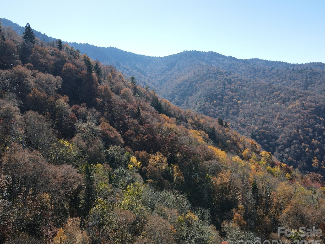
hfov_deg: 67.3
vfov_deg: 53.1
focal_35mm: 26
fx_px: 244
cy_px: 127
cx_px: 159
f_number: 2.8
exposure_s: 1/350
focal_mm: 4.5
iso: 100
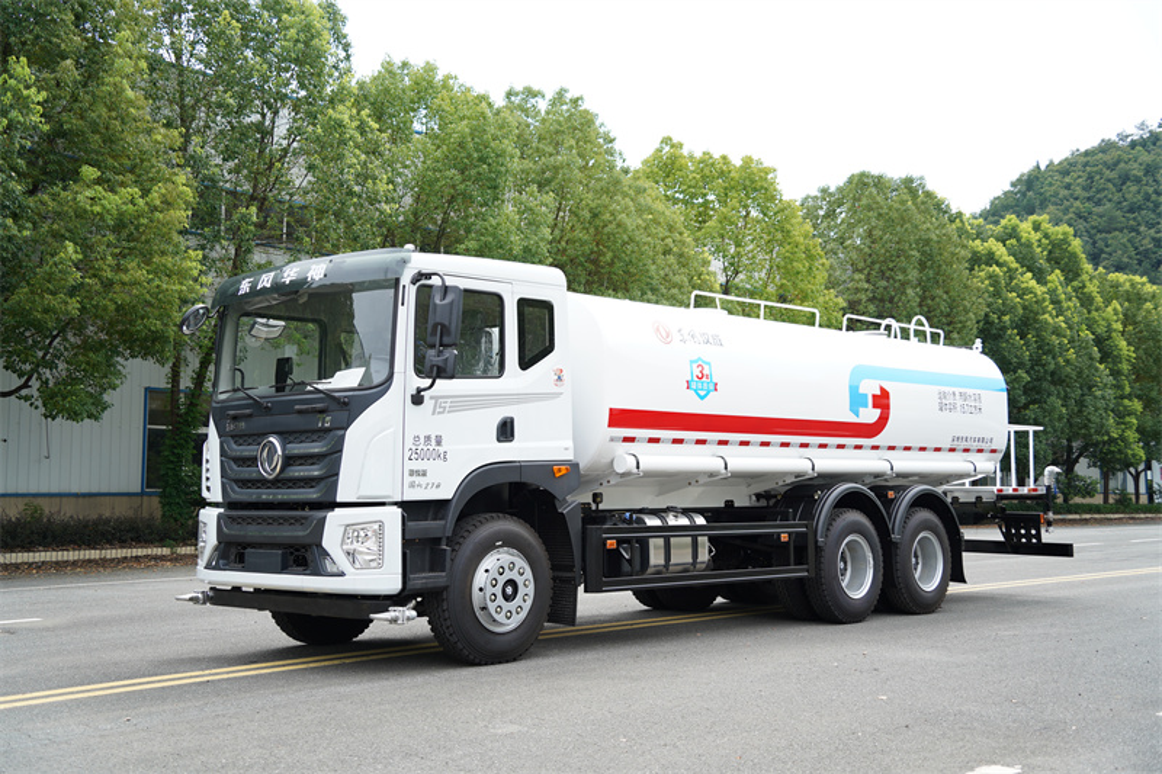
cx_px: 581
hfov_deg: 48.5
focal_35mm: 40
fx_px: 1291
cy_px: 387
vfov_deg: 33.4
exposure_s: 1/500
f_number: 3.2
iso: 100
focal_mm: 40
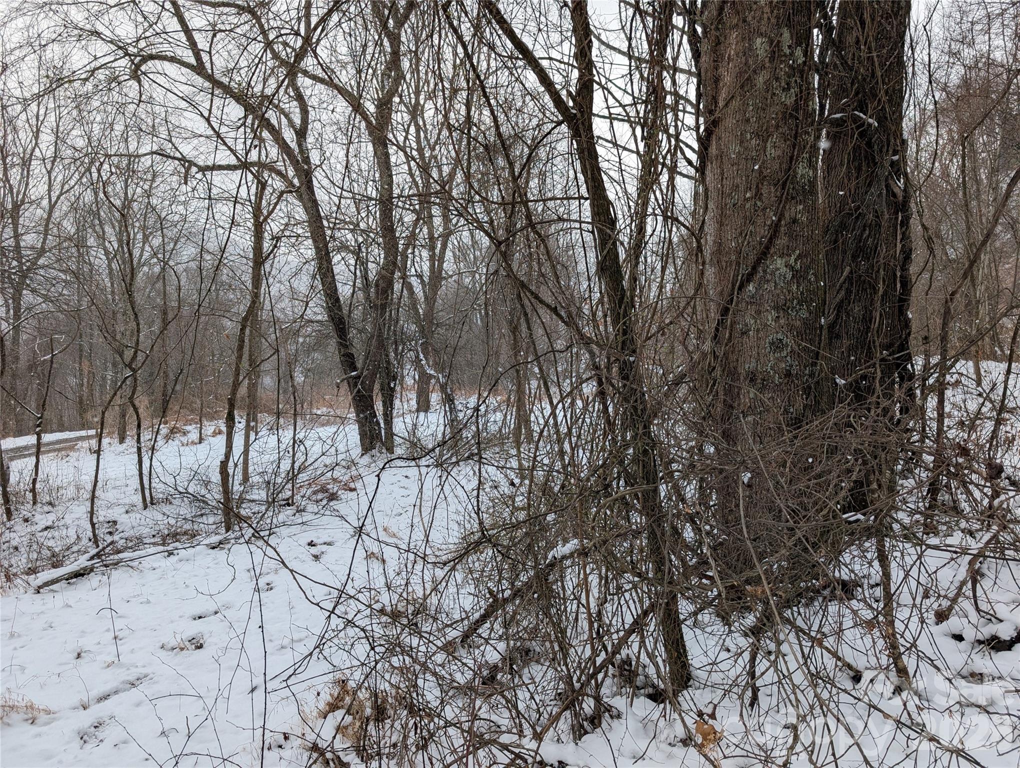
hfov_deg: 71.5
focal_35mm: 24
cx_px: 510
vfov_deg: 56.9
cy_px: 384
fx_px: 708
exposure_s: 1/822
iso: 18
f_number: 1.68
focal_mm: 6.9
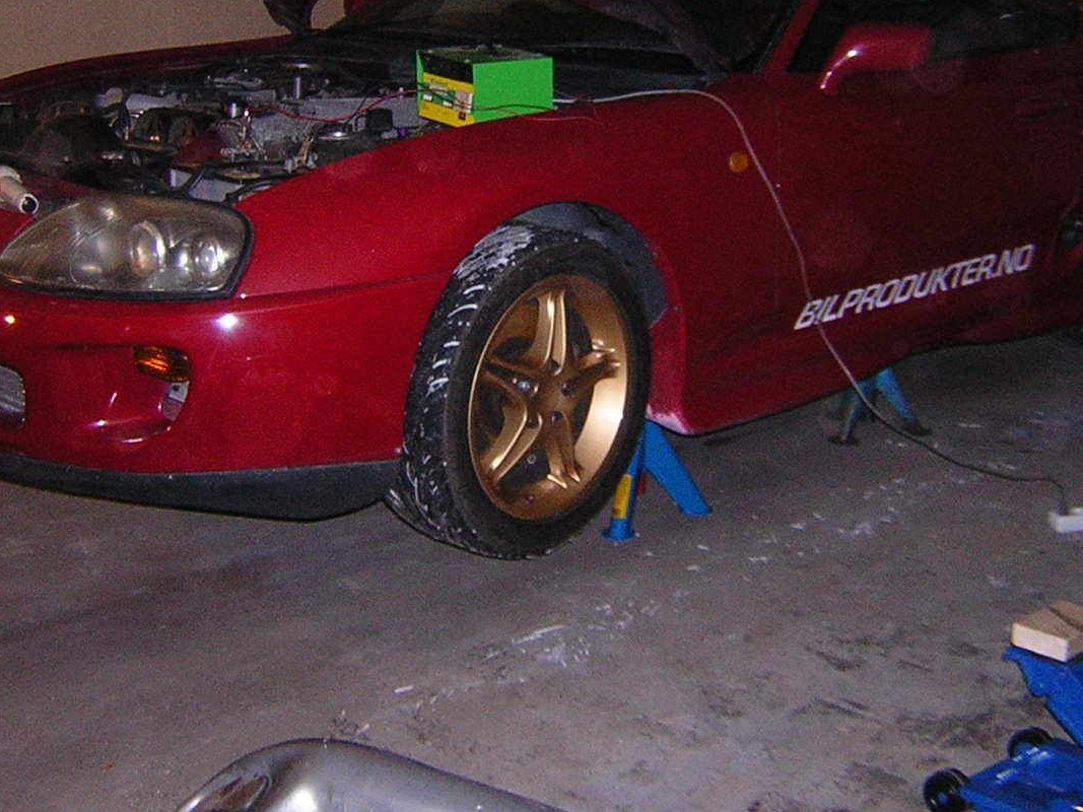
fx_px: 1689
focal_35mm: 54
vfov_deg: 26.7
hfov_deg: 35.5
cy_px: 206
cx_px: 562
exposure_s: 1/60.1
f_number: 2.6
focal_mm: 4.7
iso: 400
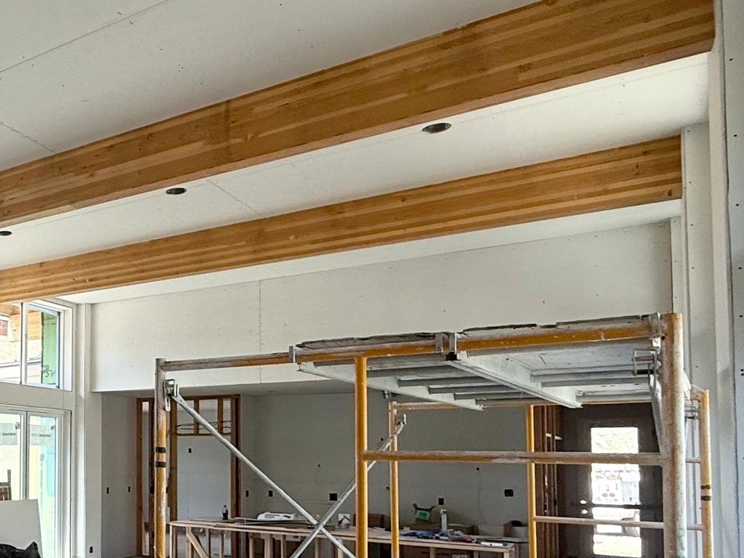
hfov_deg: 43.1
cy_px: 421
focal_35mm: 35
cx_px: -41
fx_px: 752
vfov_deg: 39.5
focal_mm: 2.22
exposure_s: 1/208
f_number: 2.2
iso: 64
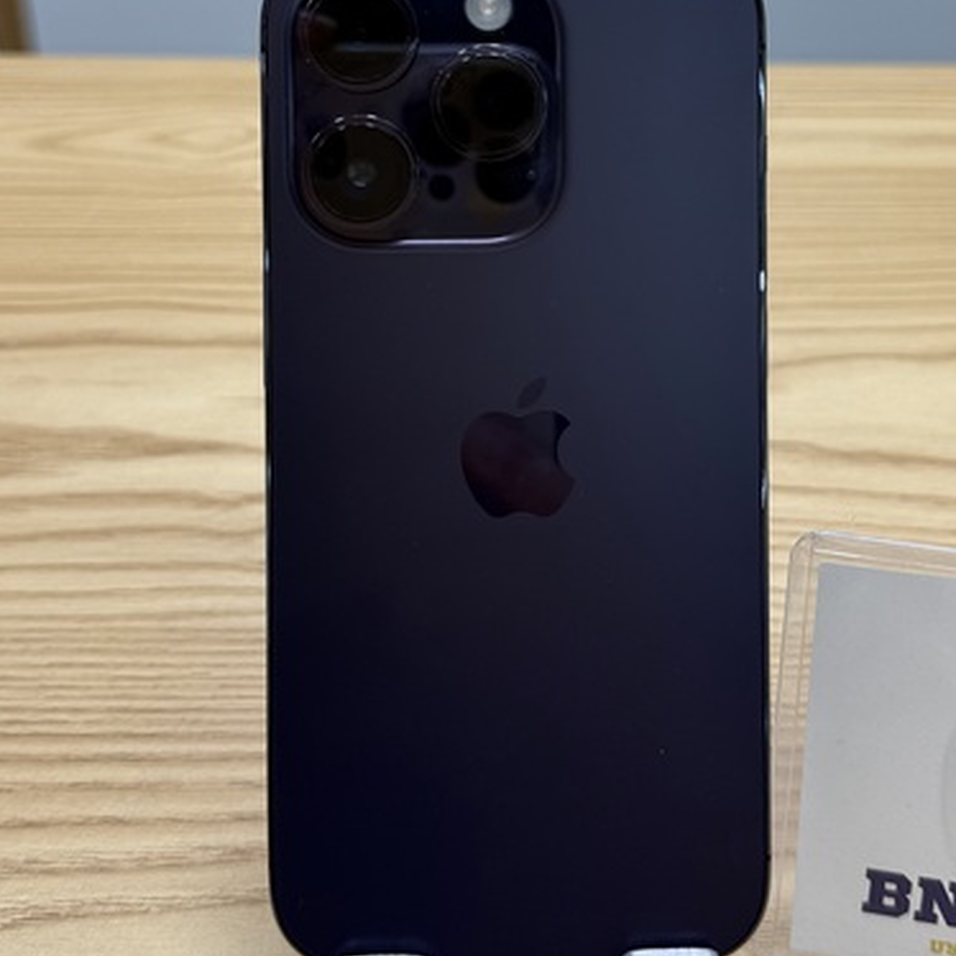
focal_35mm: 51
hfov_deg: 33.3
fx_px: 1594
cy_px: 220
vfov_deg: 32.7
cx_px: 553
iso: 64
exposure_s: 1/120
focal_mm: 6.76
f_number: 1.78
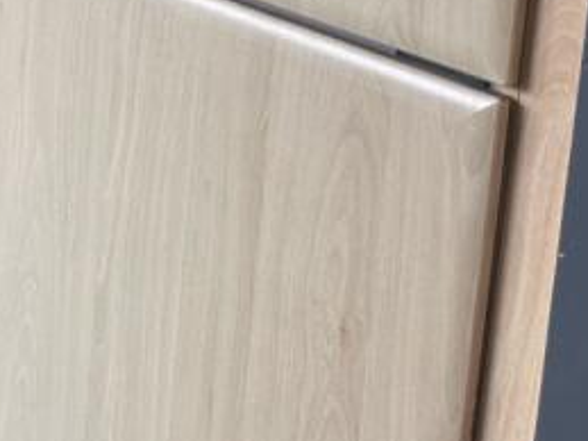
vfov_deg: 13.8
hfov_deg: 17.0
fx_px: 1613
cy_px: -361
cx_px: -472
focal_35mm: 95
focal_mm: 6.86
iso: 64
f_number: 1.78
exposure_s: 1/121
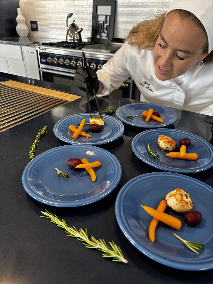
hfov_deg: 53.1
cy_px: 142
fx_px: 213
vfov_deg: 67.3
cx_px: 106
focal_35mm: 26
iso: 125
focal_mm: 5.96
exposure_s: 1/120
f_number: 1.6
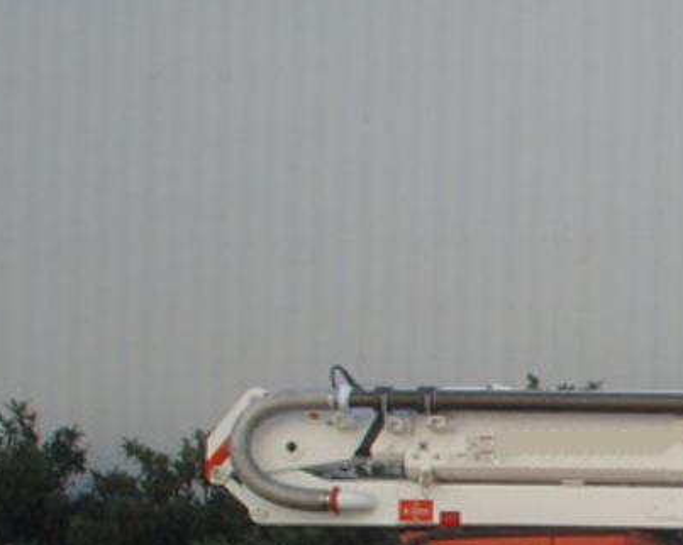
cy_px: 662
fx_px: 2445
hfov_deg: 14.7
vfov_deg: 12.4
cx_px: 1061
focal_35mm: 121
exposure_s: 1/180
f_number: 6.3
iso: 50
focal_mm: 6.6
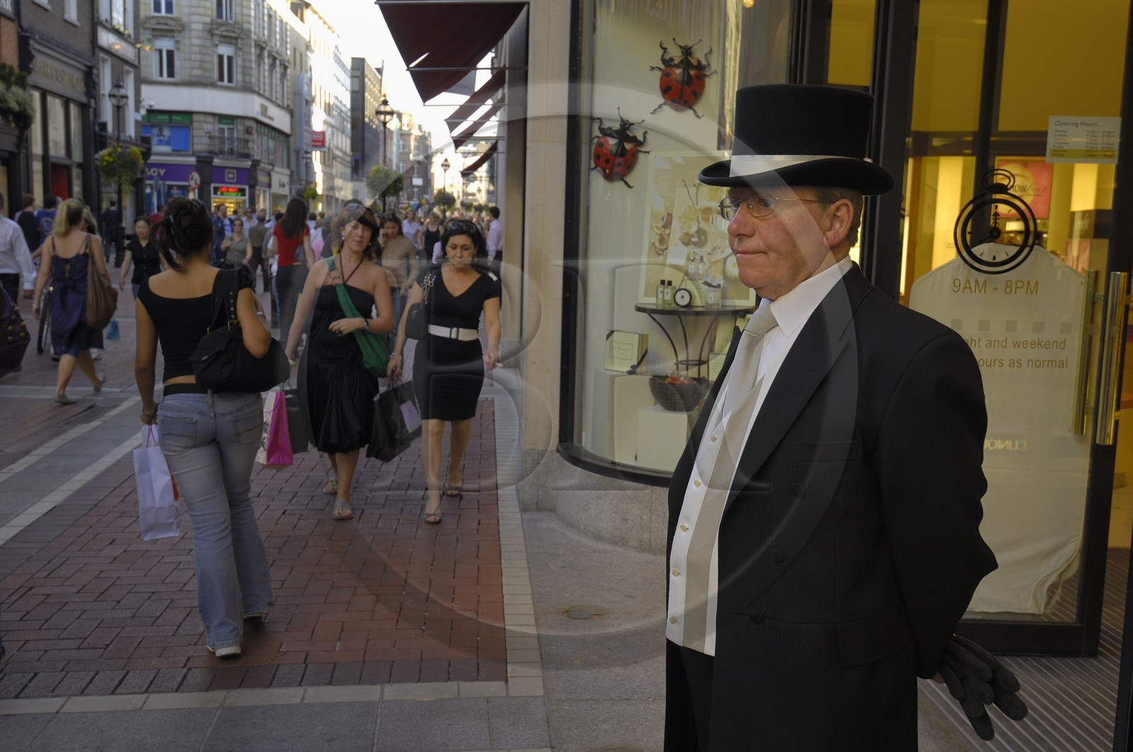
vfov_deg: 36.8
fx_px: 1131
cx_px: 566
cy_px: 376
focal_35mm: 36
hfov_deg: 53.2
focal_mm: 24
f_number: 5.6
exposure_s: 1/50
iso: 100
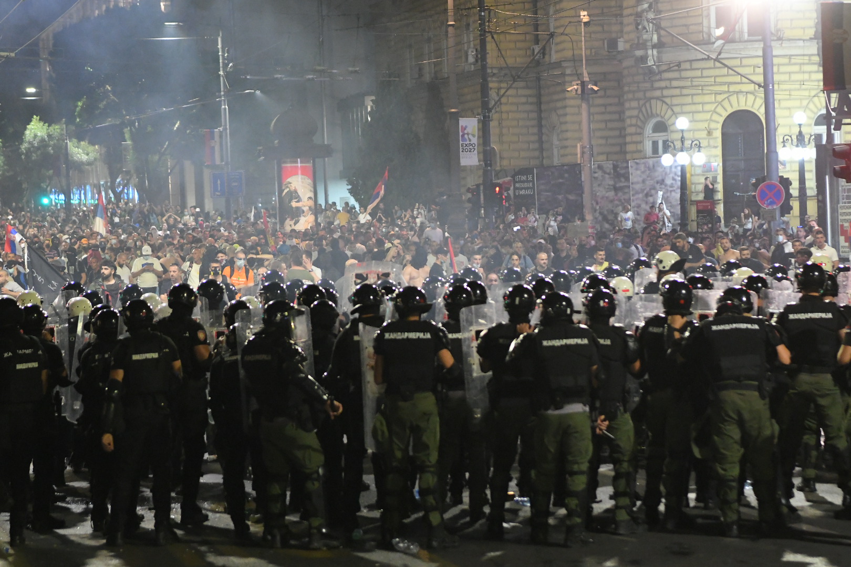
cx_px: 426
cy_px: 284
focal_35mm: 105
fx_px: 2482
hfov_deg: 19.5
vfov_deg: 13.0
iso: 6400
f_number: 3.5
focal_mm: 70
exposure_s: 1/160
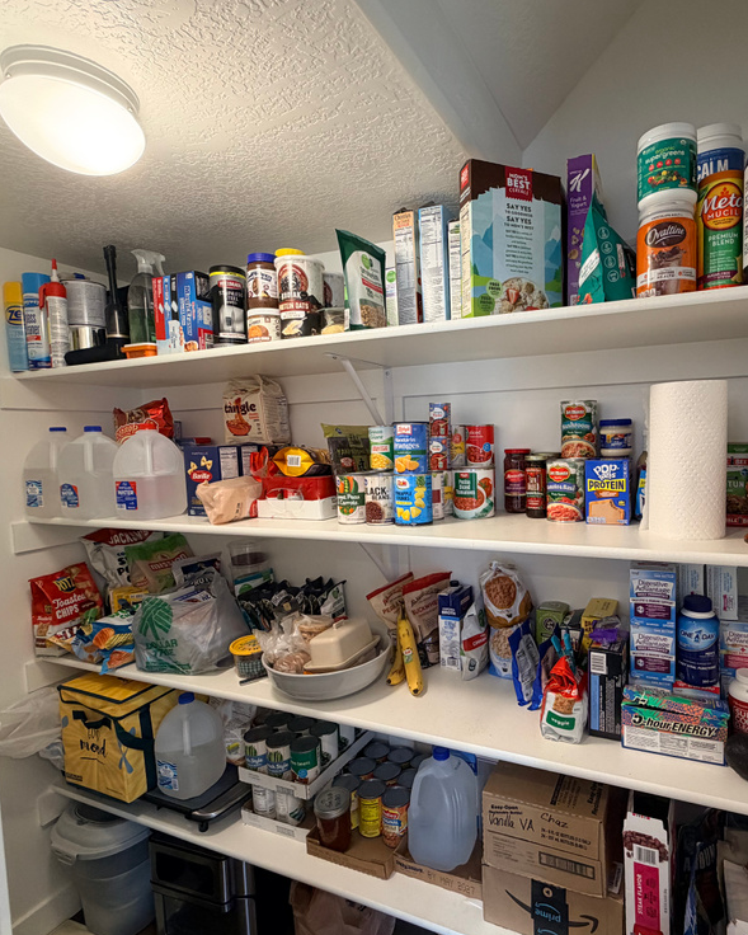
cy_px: 473
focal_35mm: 19
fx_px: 526
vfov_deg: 83.3
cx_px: 475
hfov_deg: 69.5
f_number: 2.2
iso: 200
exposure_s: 1/60
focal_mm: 2.22
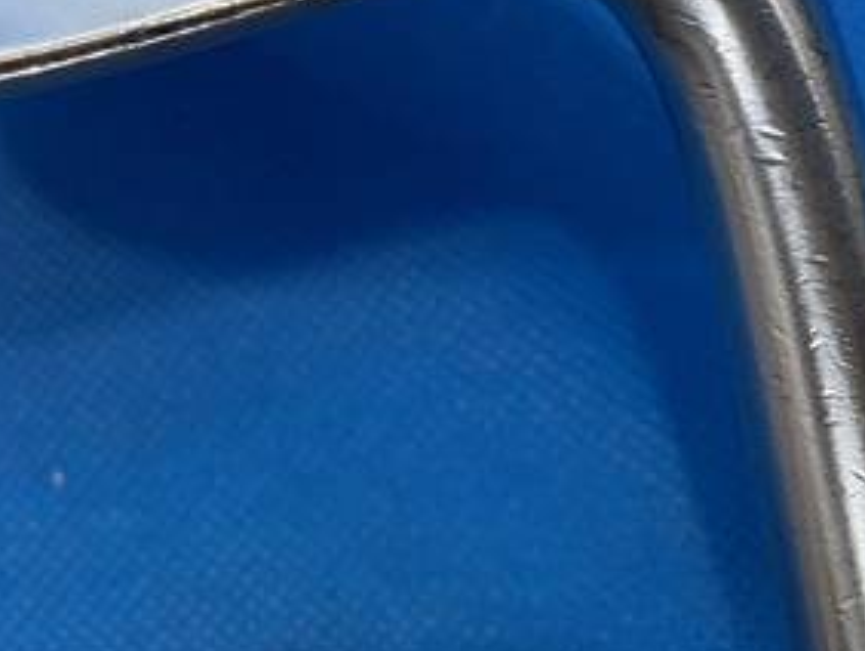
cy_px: -68
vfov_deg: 23.3
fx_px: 1476
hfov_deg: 31.0
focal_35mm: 59
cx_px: 67
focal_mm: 4.25
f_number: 1.8
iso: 50
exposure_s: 1/60
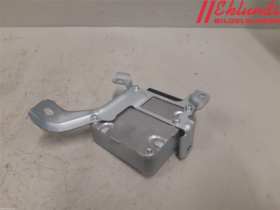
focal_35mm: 26
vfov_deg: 53.1
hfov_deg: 67.3
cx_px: 140
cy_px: 105
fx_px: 210
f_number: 1.7
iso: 125
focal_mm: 3.93
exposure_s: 1/50
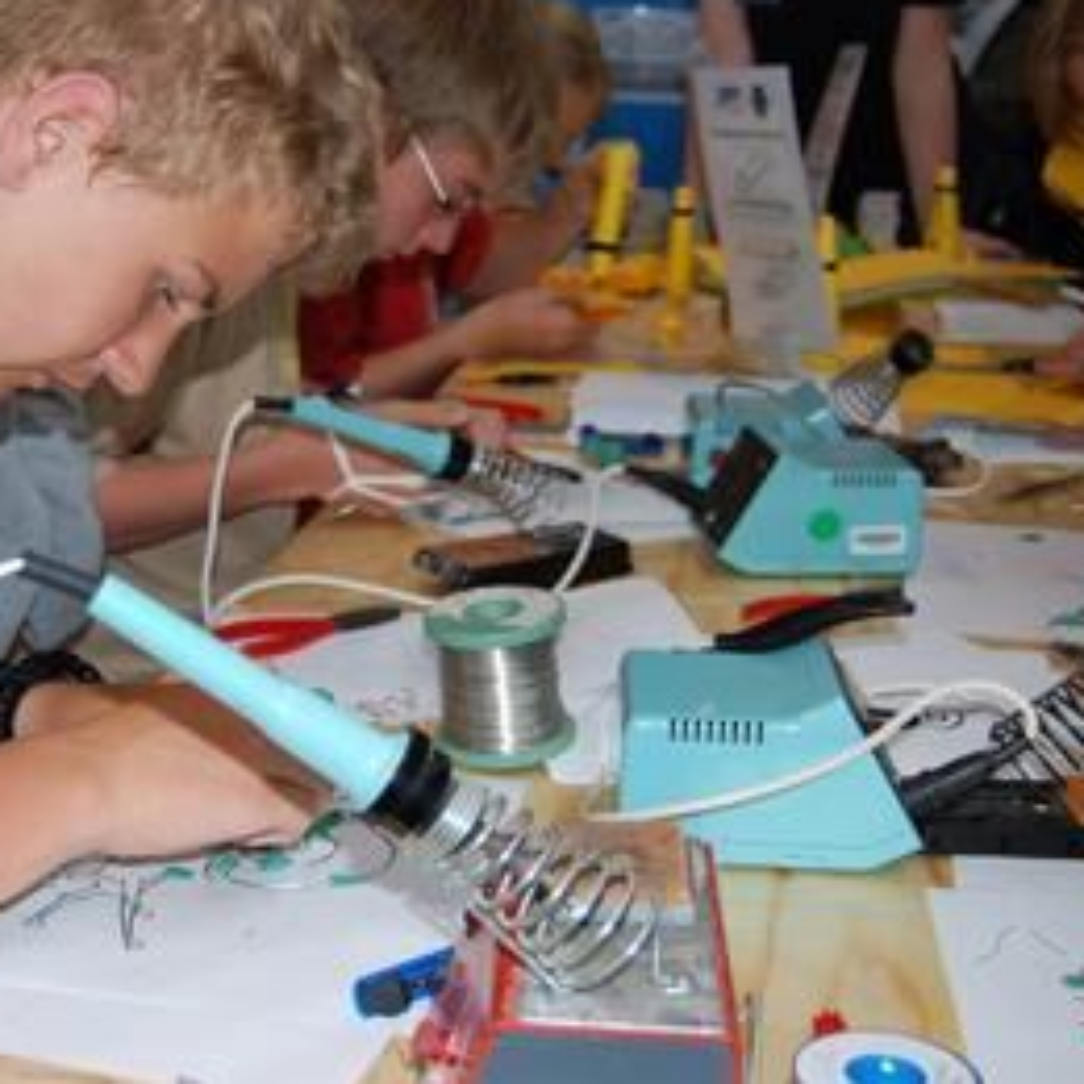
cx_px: 300
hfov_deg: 28.0
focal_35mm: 61
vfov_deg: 28.3
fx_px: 2149
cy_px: 540
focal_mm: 31
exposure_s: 1/60
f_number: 4.5
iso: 200
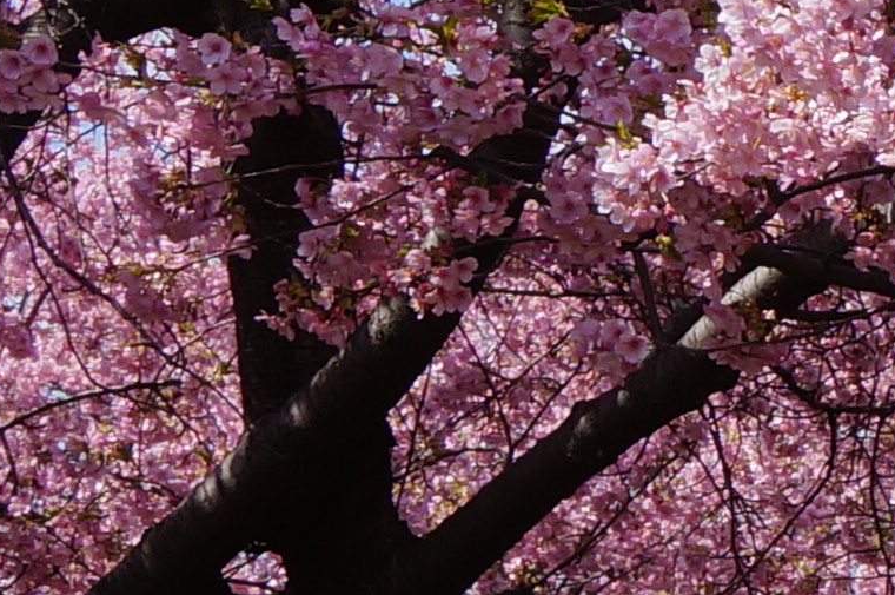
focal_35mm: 242
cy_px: 163
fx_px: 6016
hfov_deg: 7.4
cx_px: 2730
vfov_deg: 5.7
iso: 100
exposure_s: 1/250
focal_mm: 25
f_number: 9
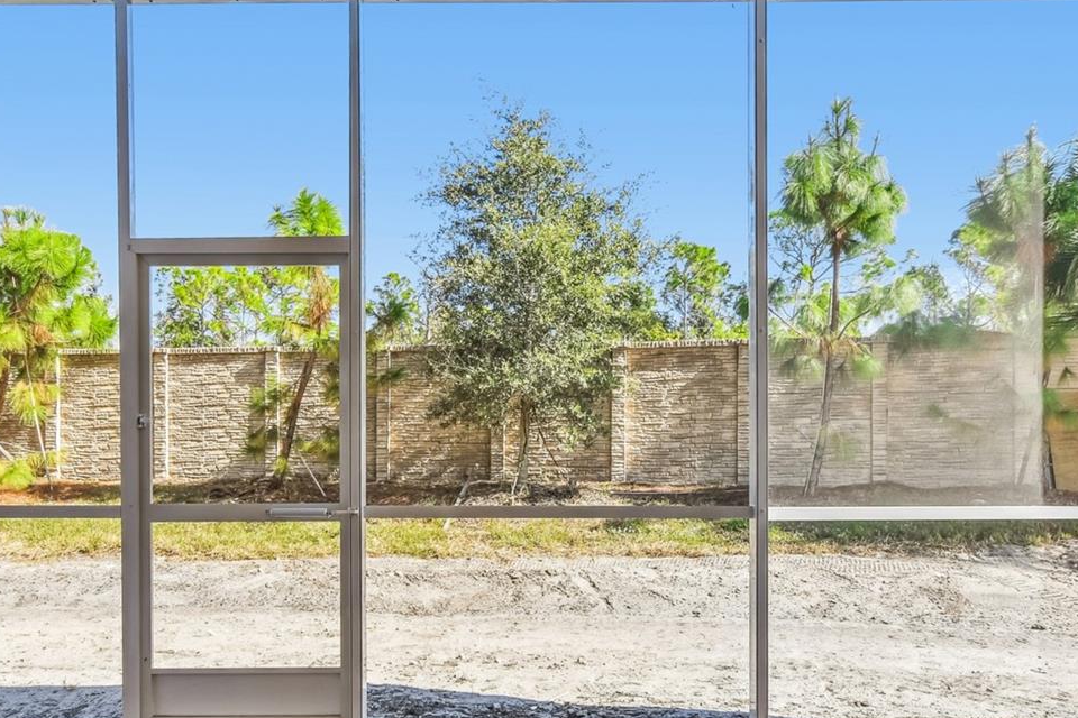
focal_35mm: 25
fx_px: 749
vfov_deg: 50.6
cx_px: 561
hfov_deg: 71.5
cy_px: 466
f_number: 7.1
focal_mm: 10
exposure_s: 1/100
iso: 100
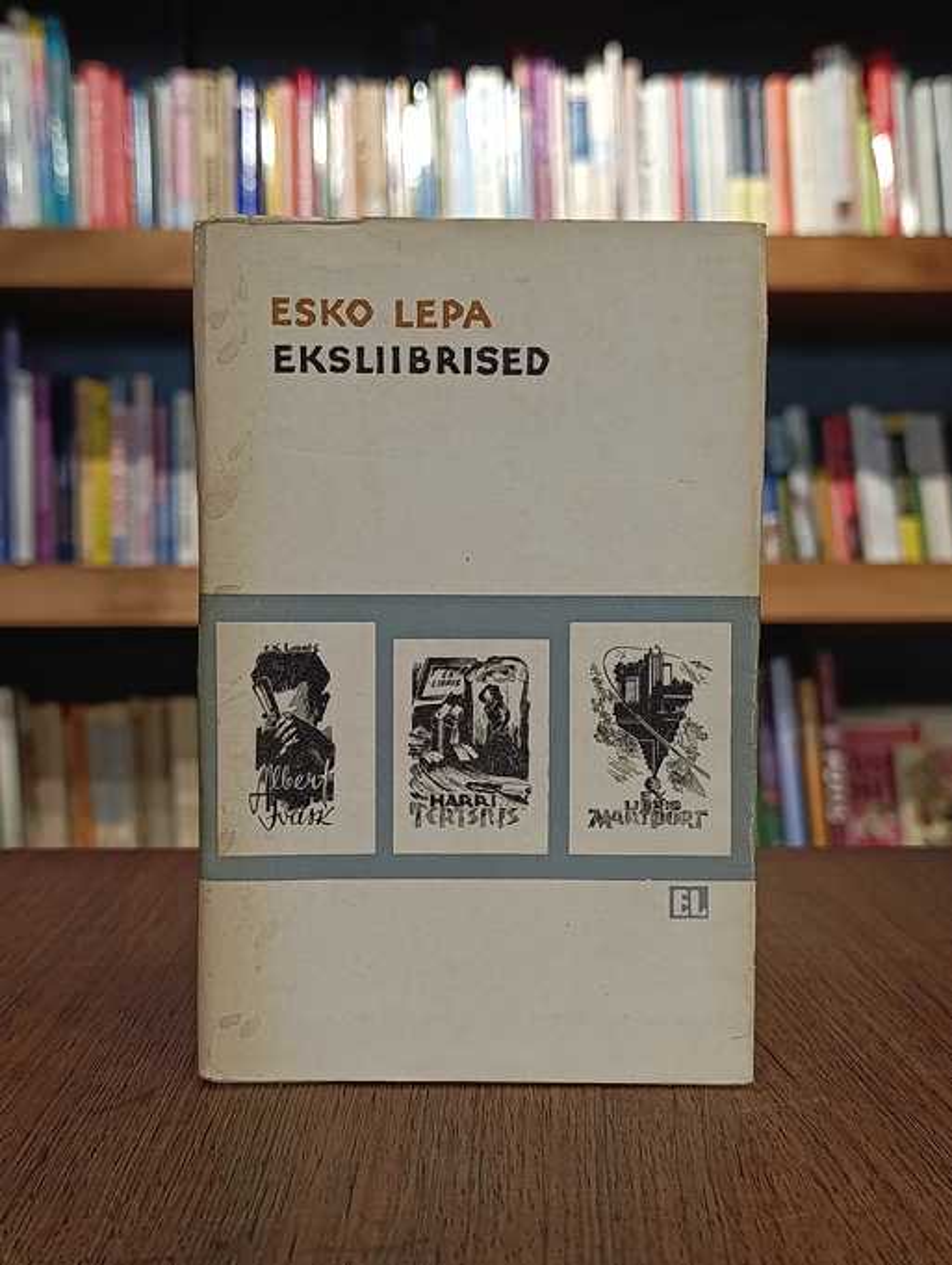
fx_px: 1609
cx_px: 476
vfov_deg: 42.9
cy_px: 632
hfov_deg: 33.0
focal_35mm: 44
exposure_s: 1/100
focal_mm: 6.11
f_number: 1.65
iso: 249
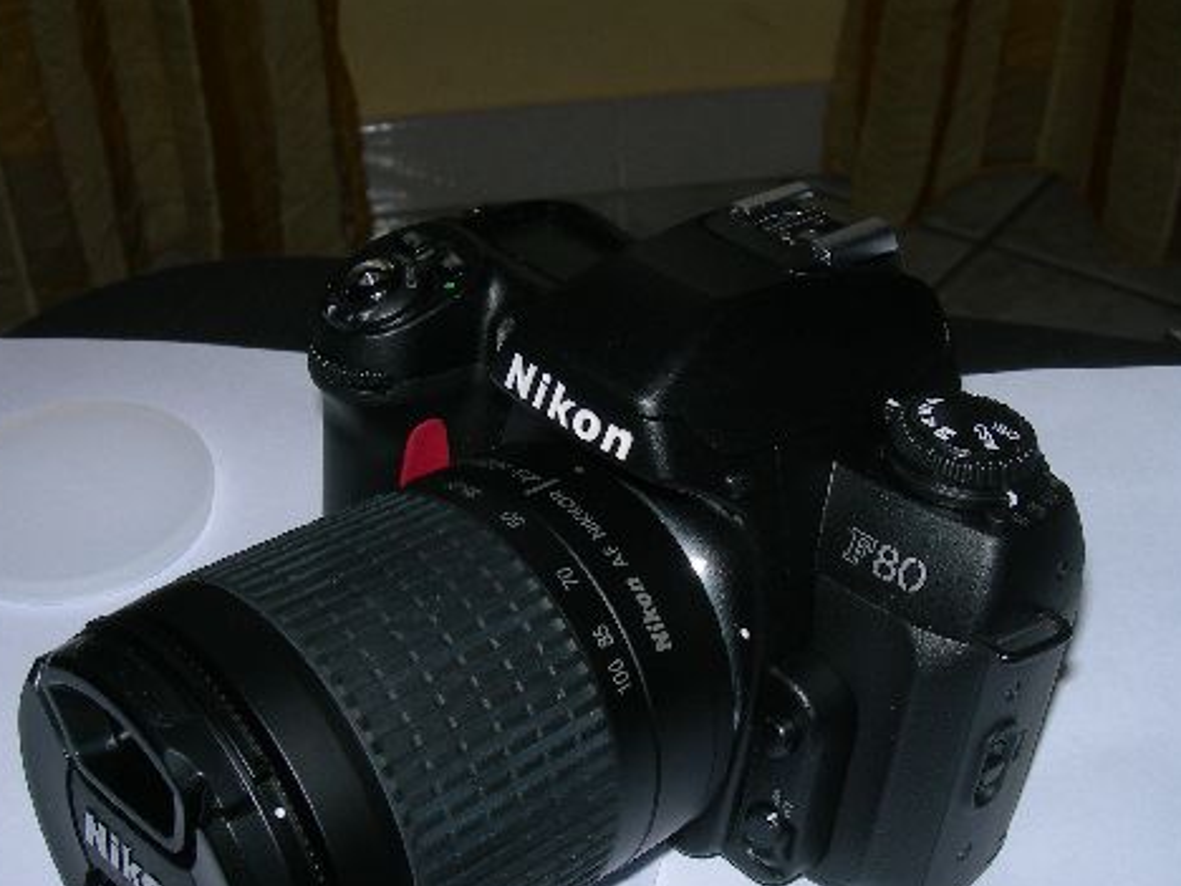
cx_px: 608
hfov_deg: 36.8
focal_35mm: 52
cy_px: 550
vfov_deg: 27.9
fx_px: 1774
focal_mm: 7.8
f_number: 4.8
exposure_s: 1/60.1
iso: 50
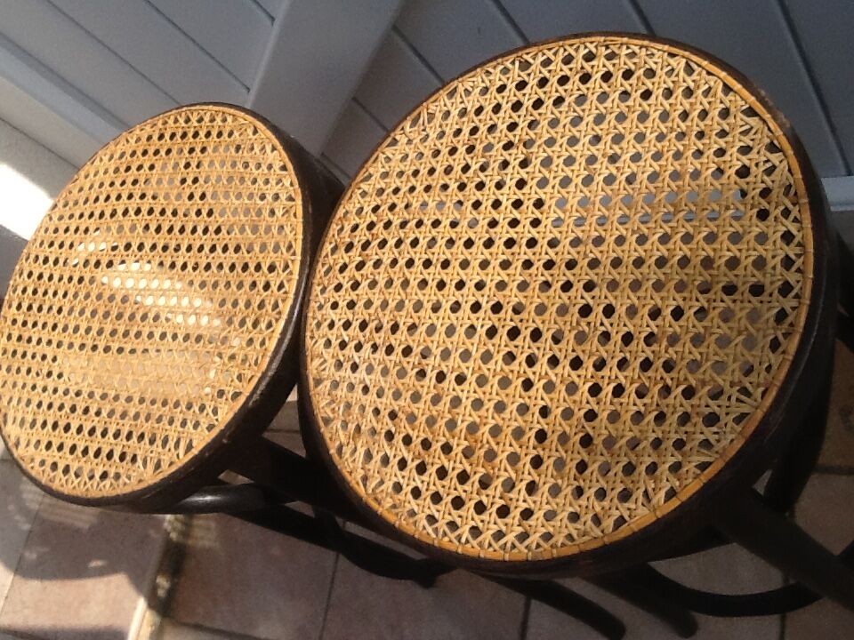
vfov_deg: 32.9
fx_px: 1086
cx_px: 427
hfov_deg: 42.9
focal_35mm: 44
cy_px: 320
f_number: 2.4
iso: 40
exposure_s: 1/1408
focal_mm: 2.03
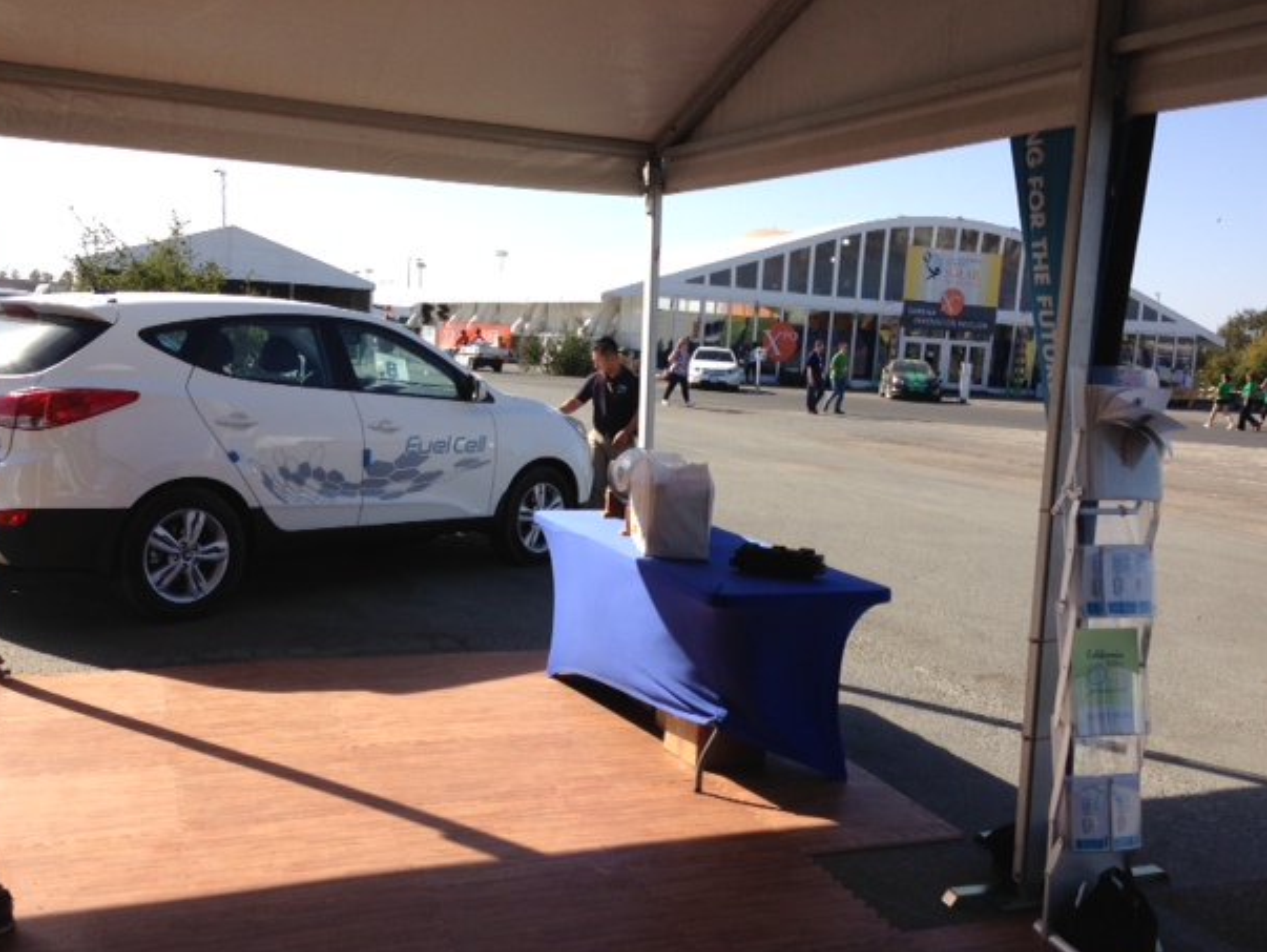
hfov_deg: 52.6
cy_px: 498
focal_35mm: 35
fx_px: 1282
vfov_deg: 40.7
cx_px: 645
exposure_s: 1/1205
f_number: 2.4
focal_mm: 4.13
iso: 50
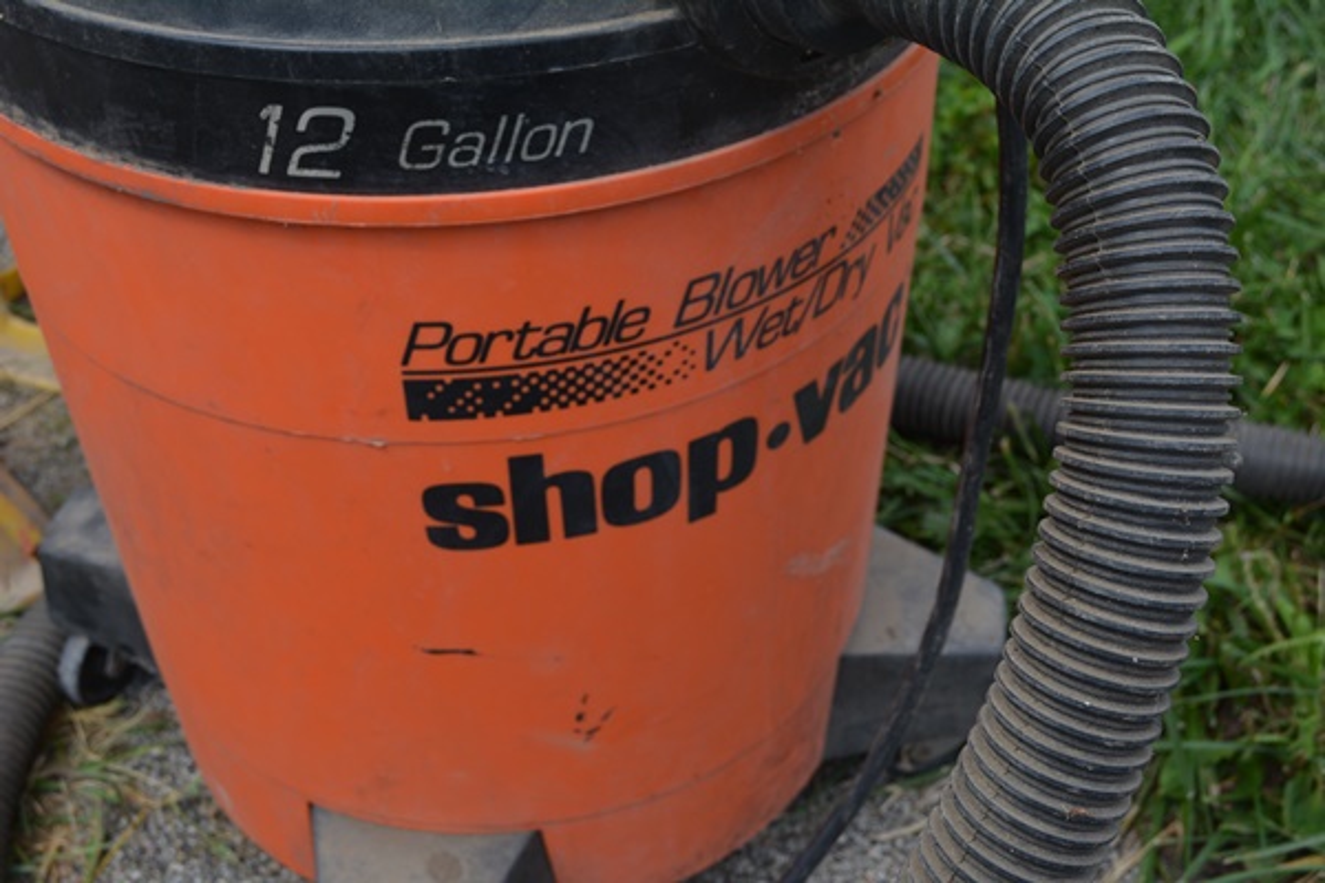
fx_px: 1767
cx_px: 662
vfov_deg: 28.1
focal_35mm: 48
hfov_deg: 41.1
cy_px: 442
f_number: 8
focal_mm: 32
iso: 200
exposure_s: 1/250
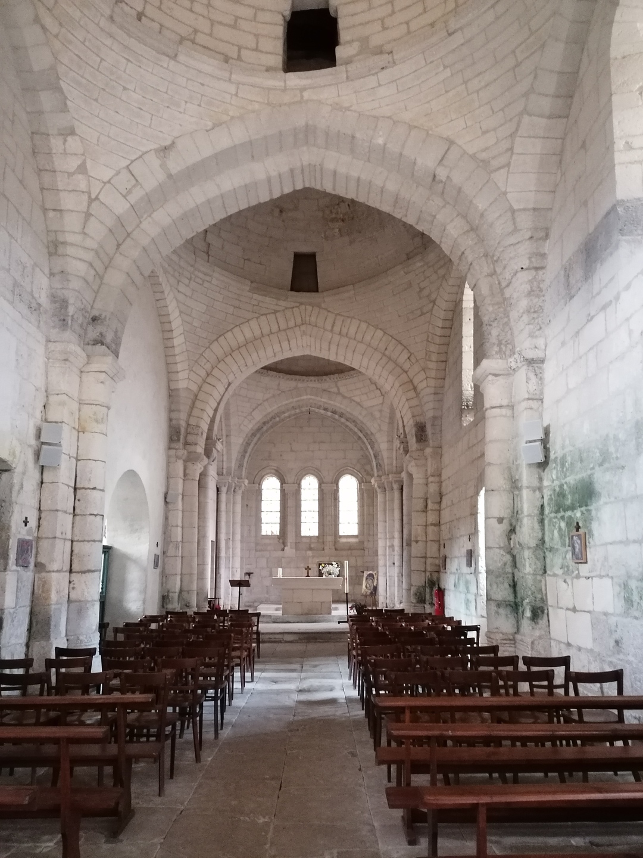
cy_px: 429
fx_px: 669
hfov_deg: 51.4
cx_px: 322
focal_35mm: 27
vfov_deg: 65.3
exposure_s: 1/14.3
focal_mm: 4.75
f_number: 1.8
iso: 2000
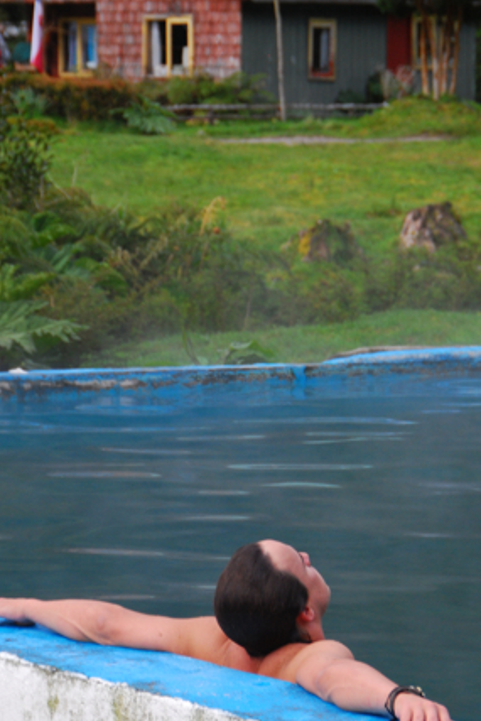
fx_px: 3604
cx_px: 251
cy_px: 292
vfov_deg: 11.4
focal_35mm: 180
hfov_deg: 7.6
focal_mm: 80
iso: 400
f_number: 6.3
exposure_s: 1/80
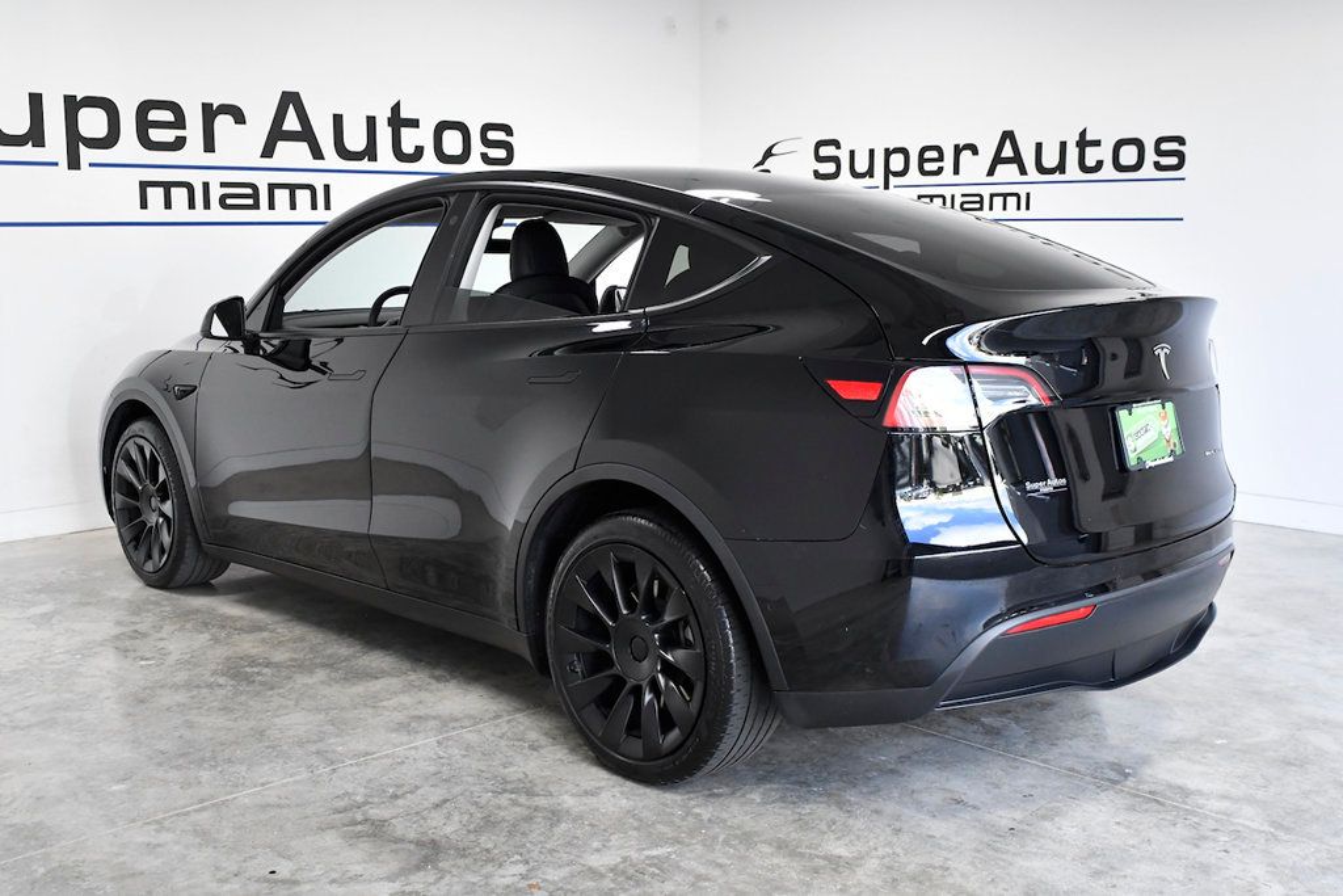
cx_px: 672
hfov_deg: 53.1
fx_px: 1343
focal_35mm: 36
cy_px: 448
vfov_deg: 36.9
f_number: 4.5
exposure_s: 1/640
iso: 2000
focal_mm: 24
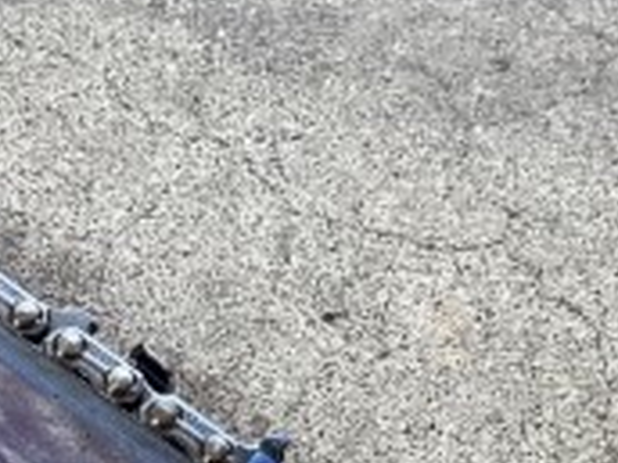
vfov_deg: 13.0
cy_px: 811
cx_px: 248
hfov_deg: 18.9
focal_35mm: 104
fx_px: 1857
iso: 160
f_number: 1.8
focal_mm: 3.99
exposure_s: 1/60
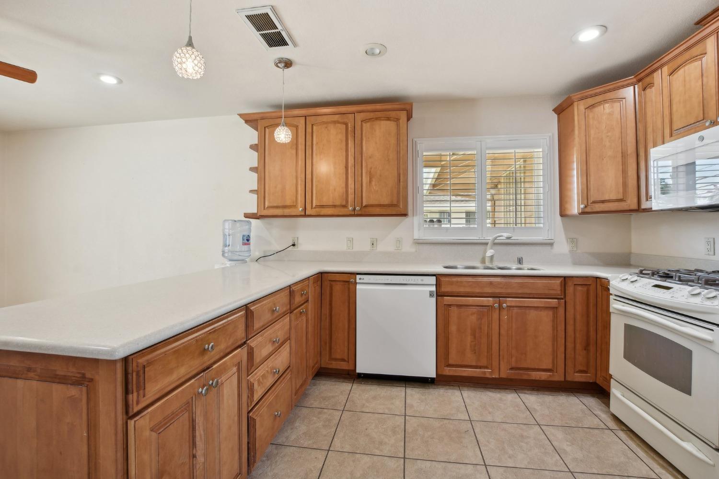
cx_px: 360
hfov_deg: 100.4
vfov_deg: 77.3
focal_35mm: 15
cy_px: 240
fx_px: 299
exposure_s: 1/4
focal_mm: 10
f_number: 8
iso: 100
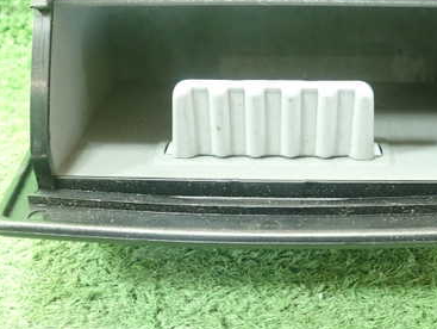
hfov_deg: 38.8
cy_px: 126
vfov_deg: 29.6
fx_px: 619
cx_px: 256
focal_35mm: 49
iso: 800
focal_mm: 5.5
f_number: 2.3
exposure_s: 1/60
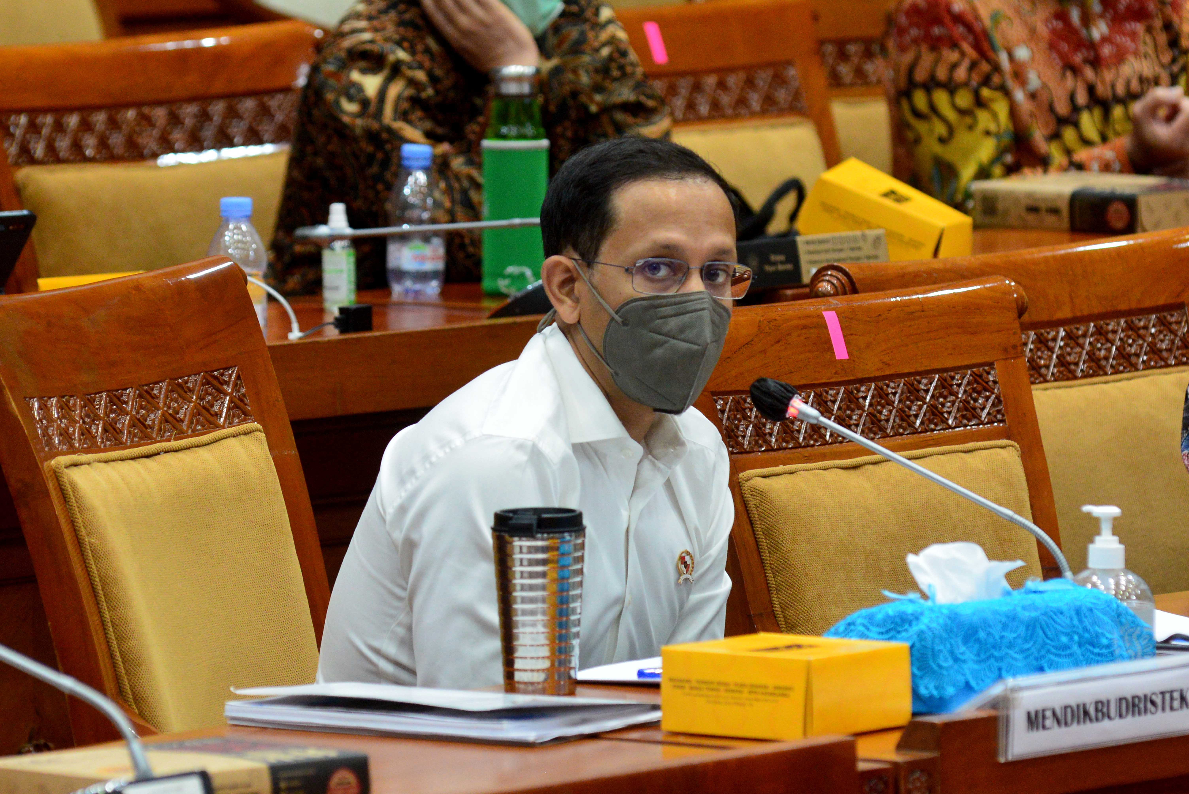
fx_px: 6608
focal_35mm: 200
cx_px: 594
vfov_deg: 6.9
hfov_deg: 10.3
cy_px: 397
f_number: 6.3
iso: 3200
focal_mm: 200
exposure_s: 1/125
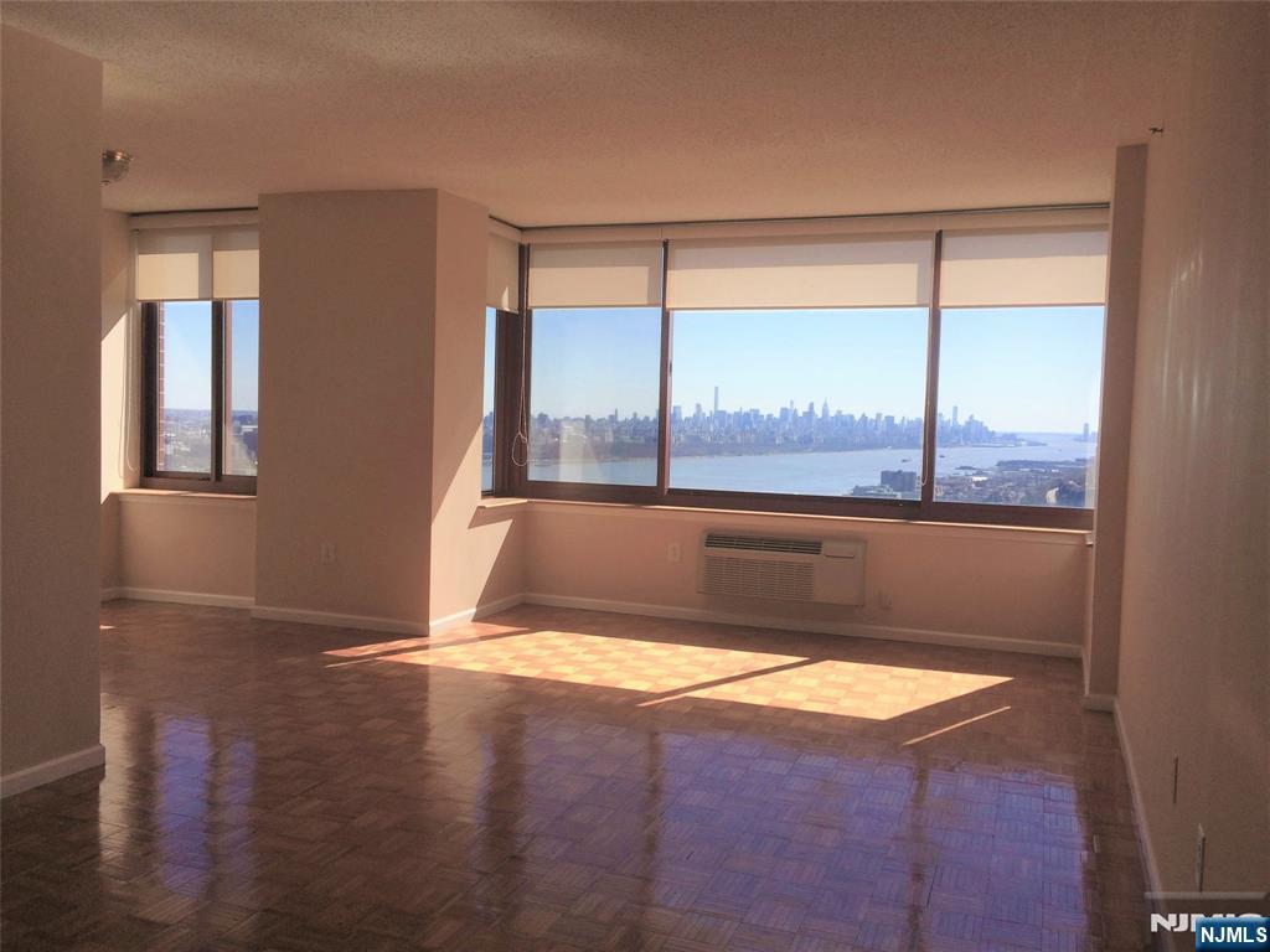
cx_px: 635
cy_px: 476
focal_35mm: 29
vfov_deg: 48.2
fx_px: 1064
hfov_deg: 61.7
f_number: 2.2
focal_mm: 4.15
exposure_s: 1/1466
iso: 32
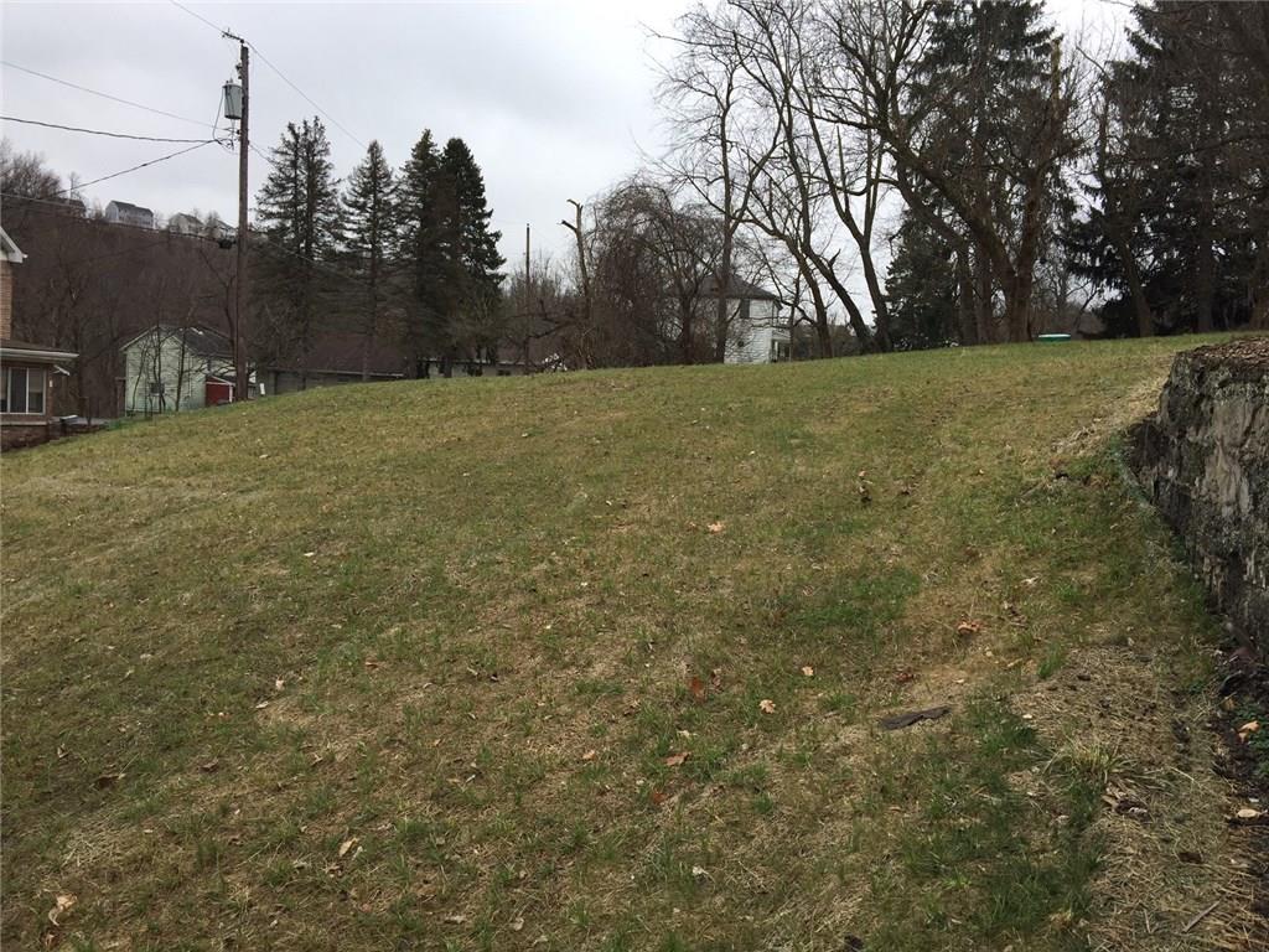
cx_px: 634
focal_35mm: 29
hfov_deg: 61.7
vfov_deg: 48.2
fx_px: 1063
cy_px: 476
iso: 32
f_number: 2.2
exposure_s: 1/599
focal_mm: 4.15
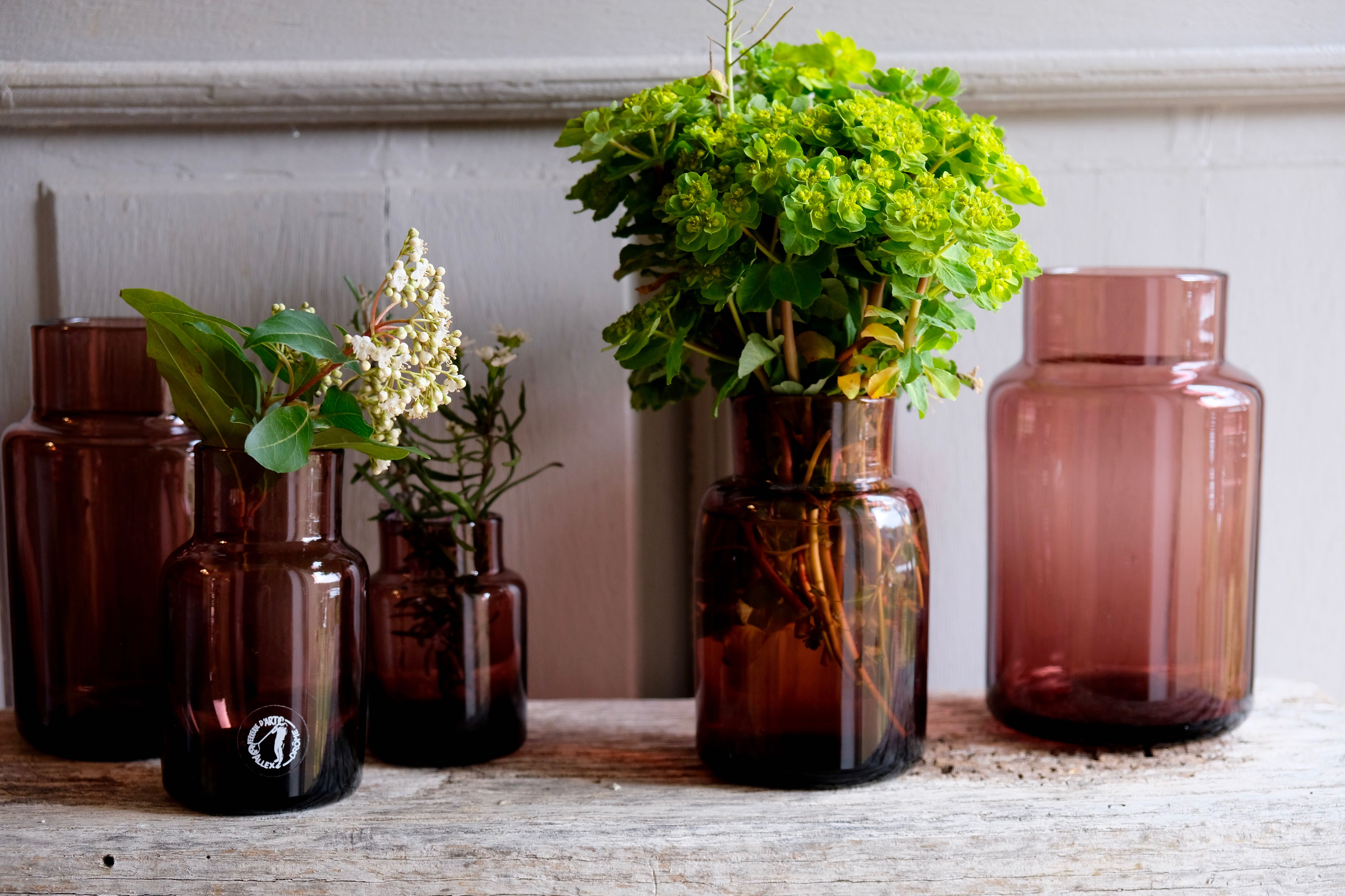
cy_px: 448
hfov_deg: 31.4
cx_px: 672
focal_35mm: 64
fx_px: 2391
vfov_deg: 21.2
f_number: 4
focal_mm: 42.5
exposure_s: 1/110
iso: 800
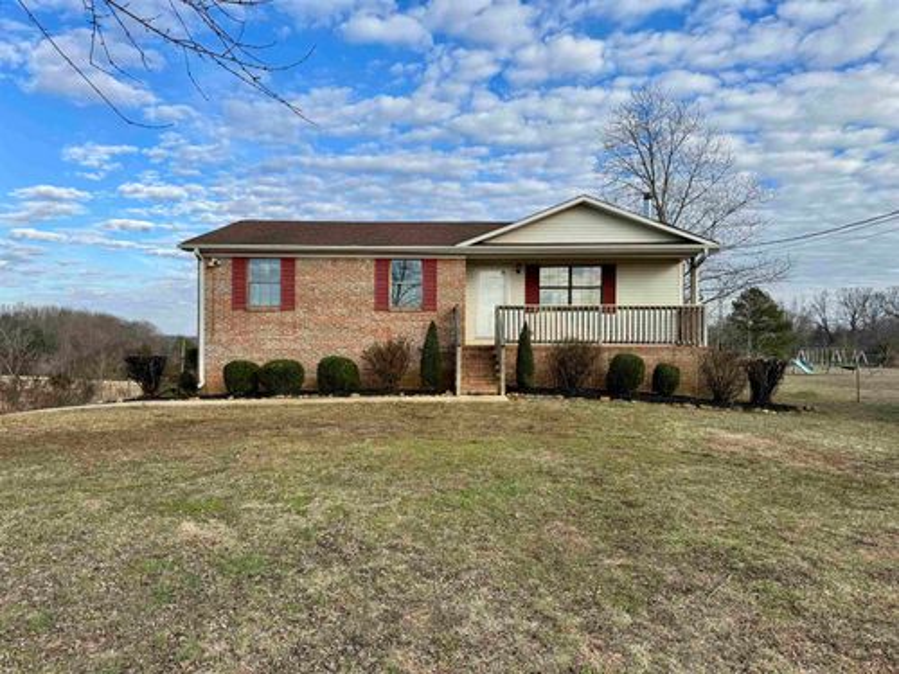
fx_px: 623
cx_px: 450
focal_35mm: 24
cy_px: 337
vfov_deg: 56.8
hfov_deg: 71.6
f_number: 1.78
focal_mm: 6.76
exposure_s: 1/2710
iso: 80
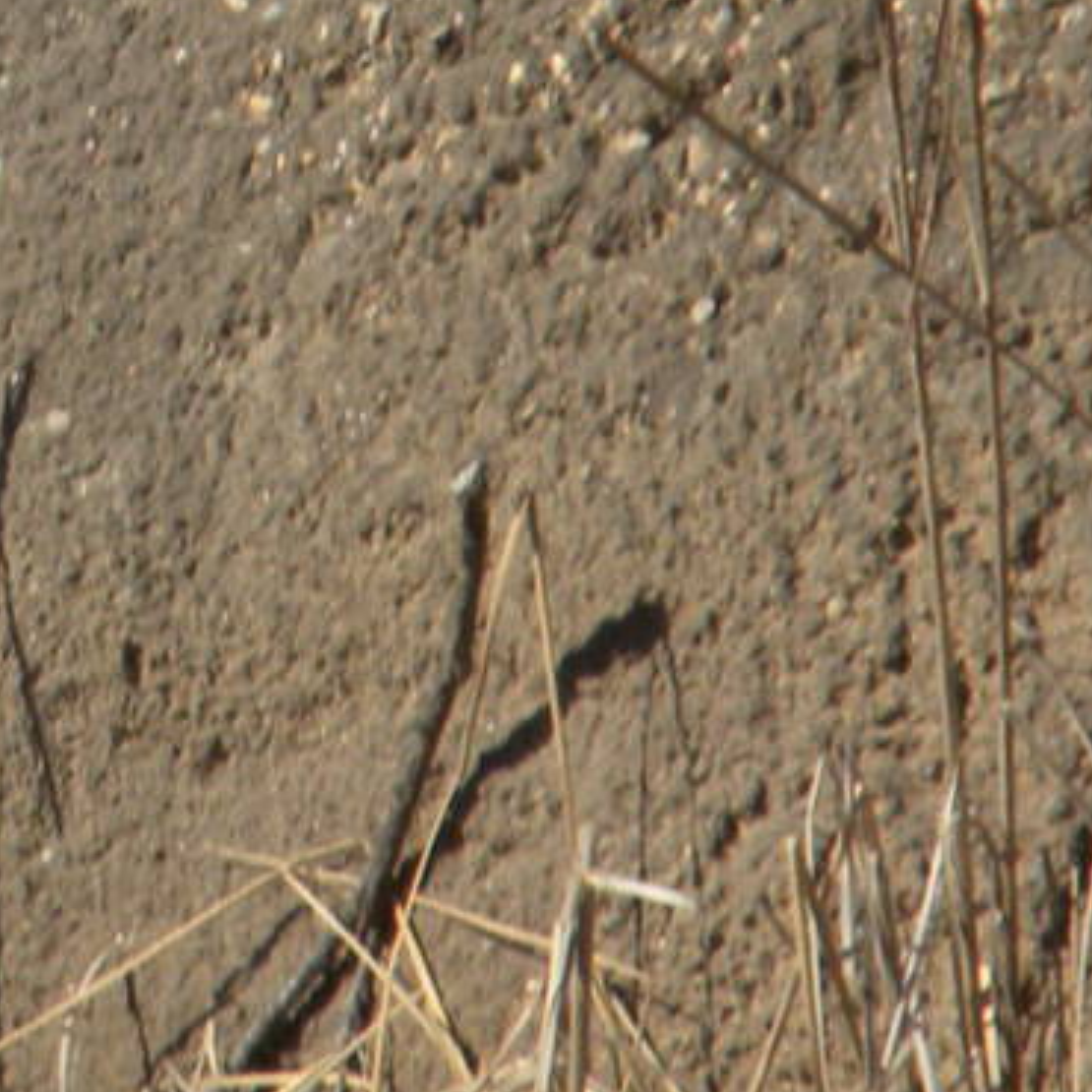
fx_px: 35441
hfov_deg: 1.8
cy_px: 59
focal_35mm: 993
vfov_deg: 1.8
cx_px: -788
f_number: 5.3
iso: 72
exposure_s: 1/522
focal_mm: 46.2
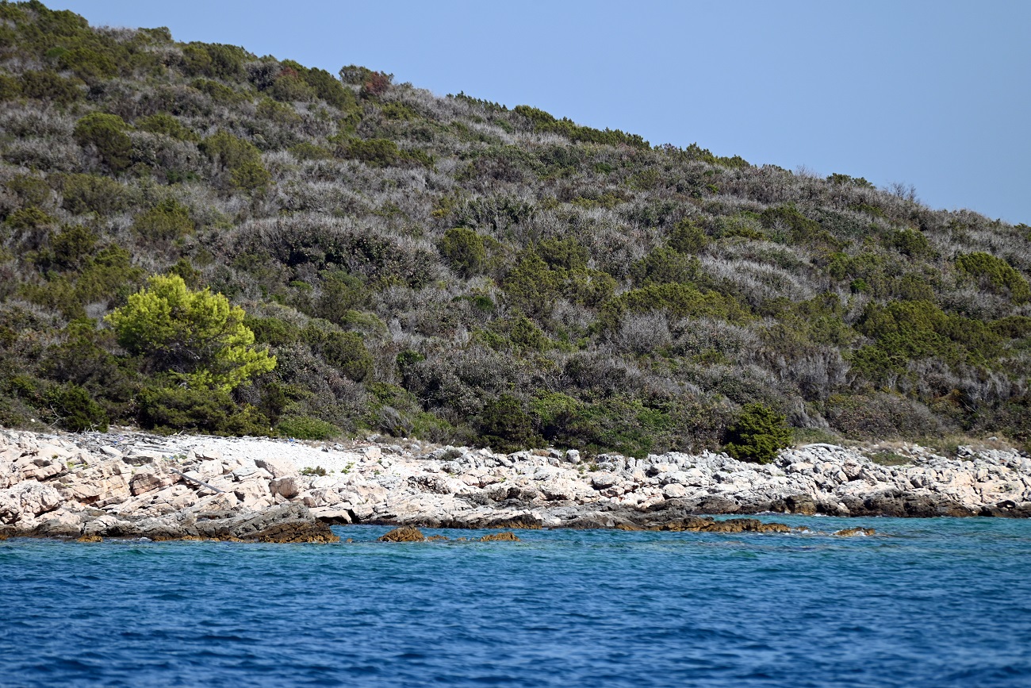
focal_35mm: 300
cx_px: 516
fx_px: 8592
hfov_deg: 6.9
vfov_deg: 4.6
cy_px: 344
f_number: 5.6
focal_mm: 300
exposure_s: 1/1000
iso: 220
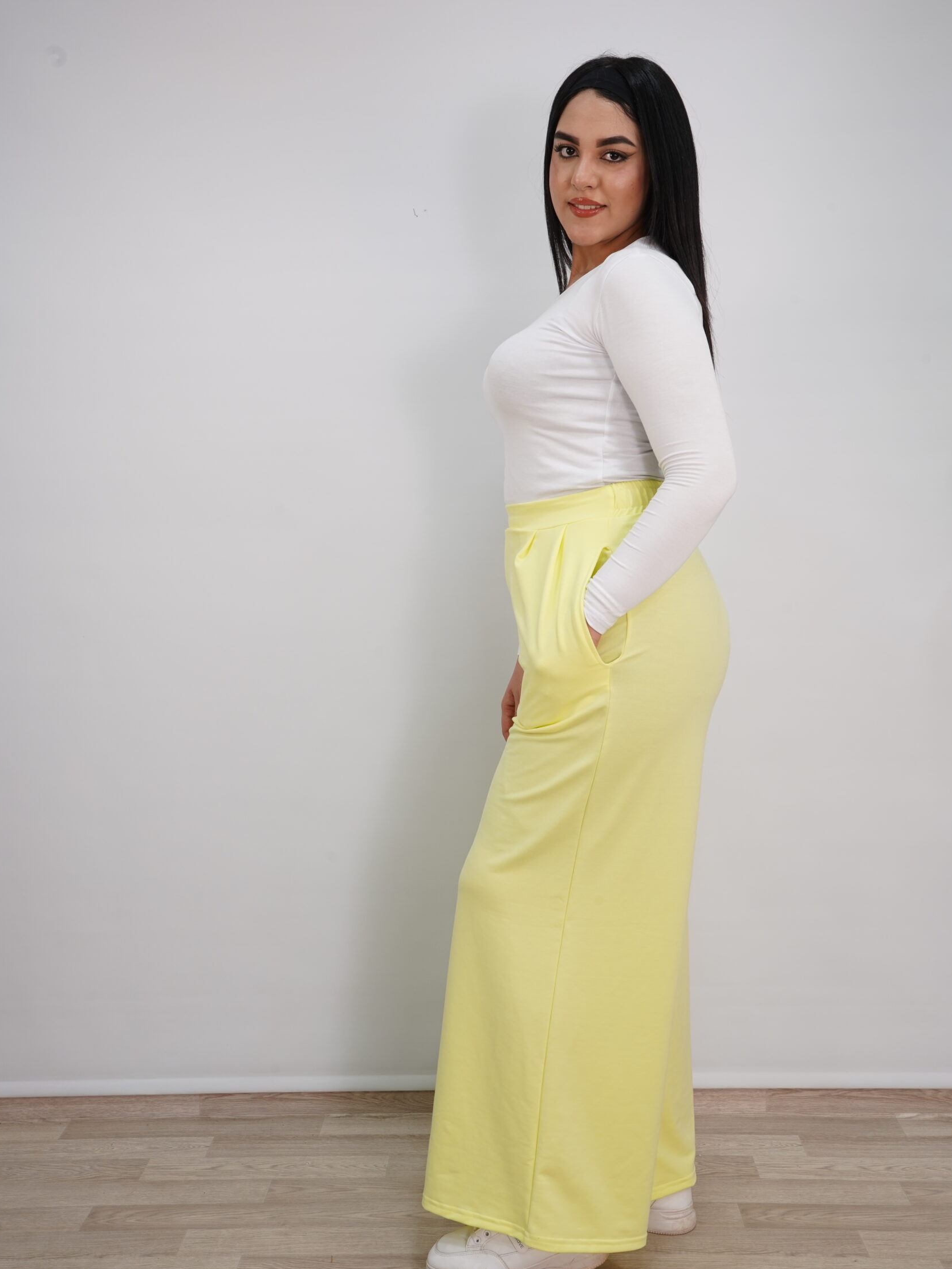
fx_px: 1540
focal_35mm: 42
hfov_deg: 34.3
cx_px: 471
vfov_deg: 44.8
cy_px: 656
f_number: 13
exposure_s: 1/15
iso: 320
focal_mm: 38
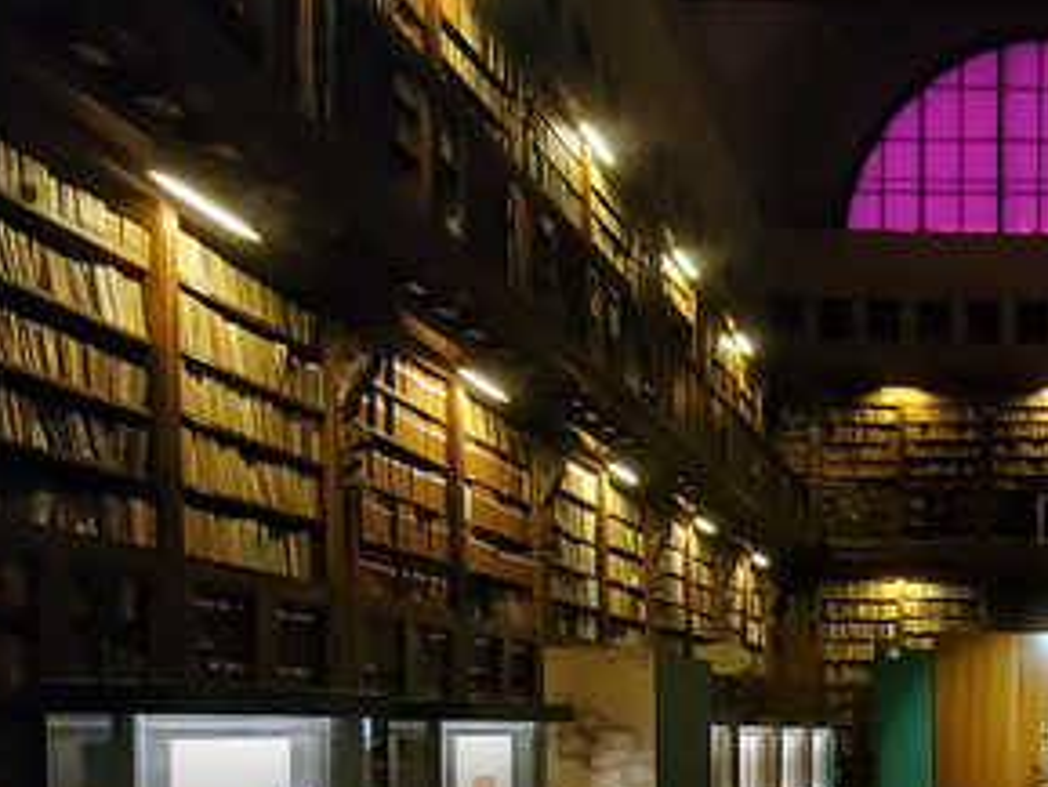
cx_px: 1055
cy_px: 765
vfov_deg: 36.2
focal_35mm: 36
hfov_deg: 43.7
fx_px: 1090
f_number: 2.2
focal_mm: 1.8
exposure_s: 1/9
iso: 800
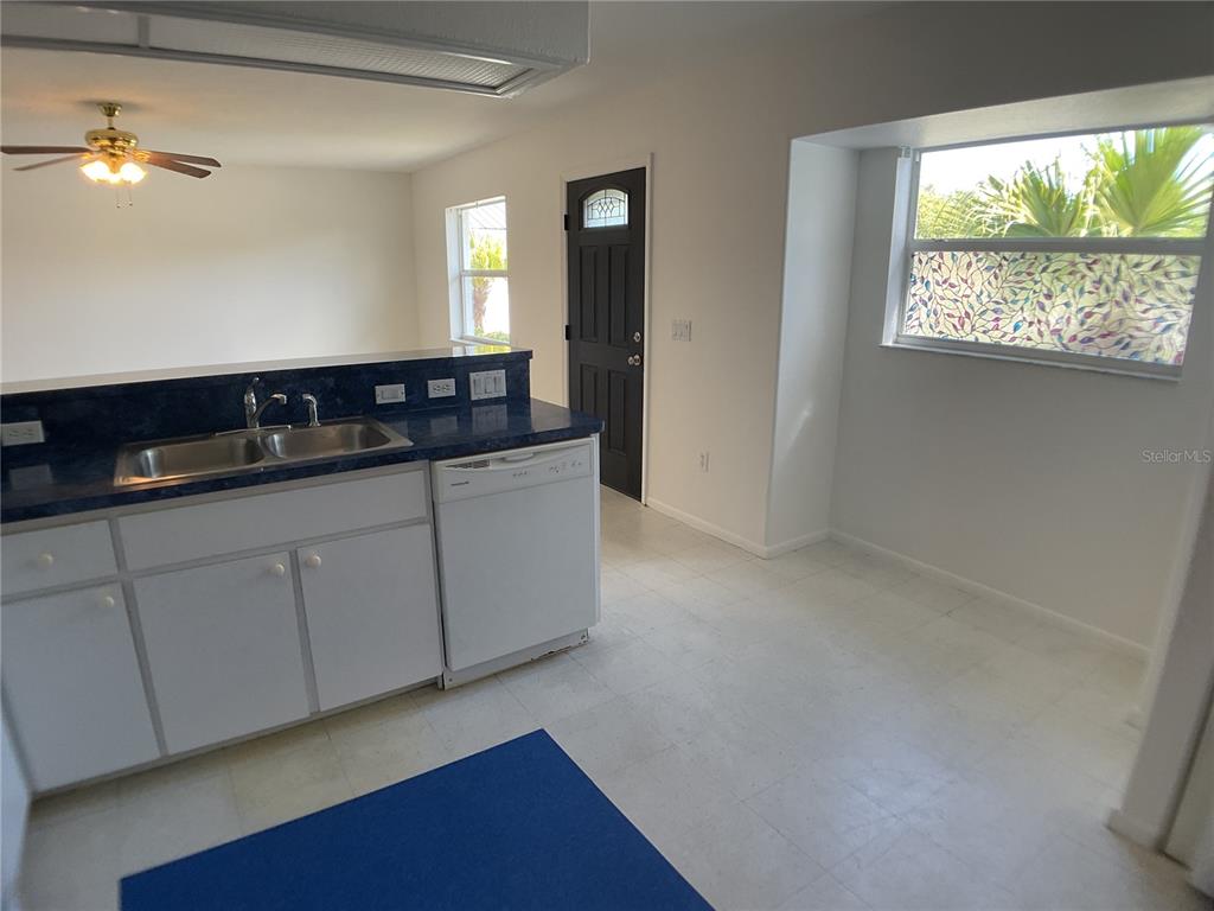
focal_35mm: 29
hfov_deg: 61.7
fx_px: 1017
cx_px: 607
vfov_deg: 48.2
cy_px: 456
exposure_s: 1/120
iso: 40
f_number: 1.8
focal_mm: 3
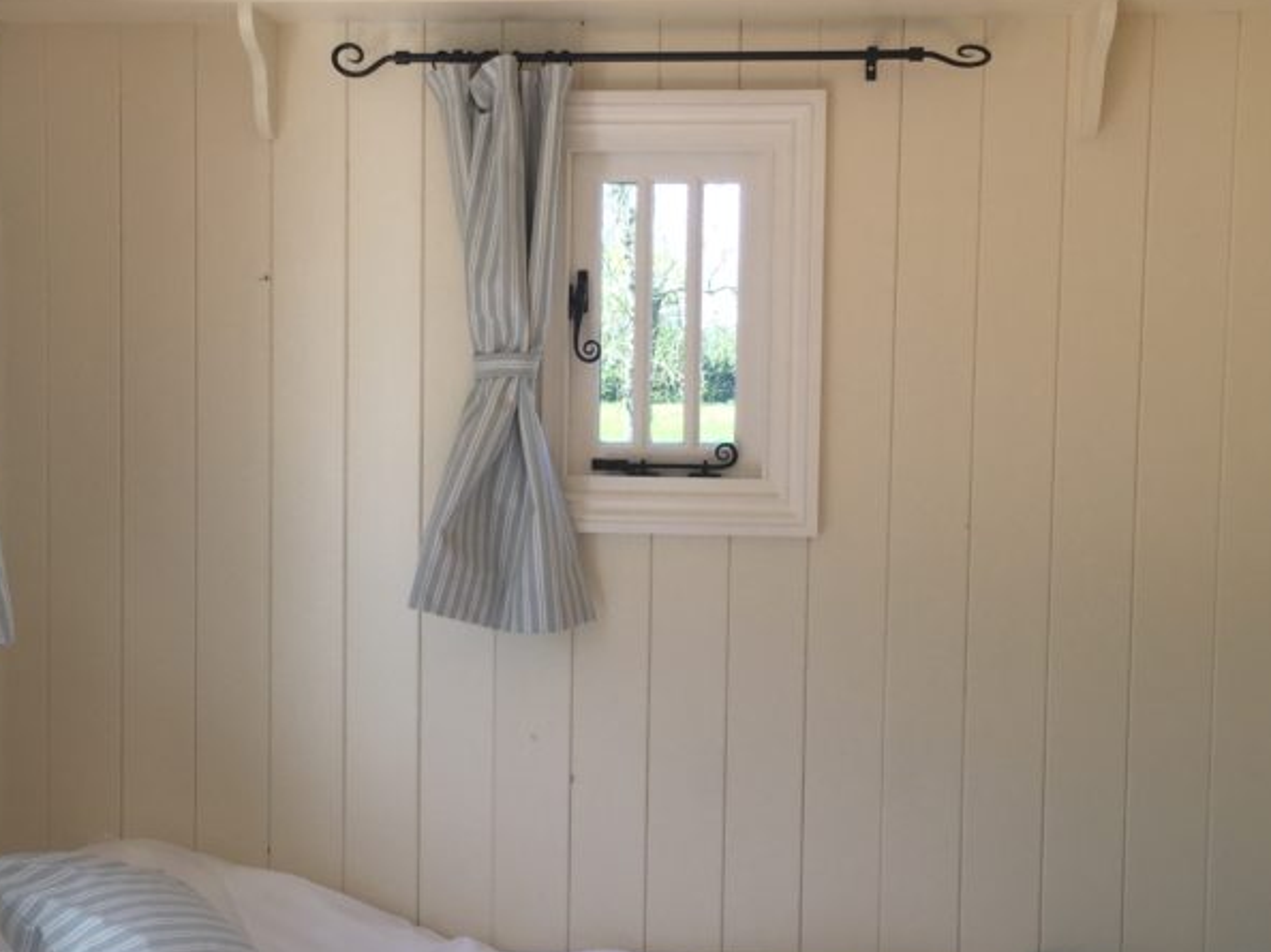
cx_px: 584
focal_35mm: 50
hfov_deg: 38.2
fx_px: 1835
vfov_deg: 29.1
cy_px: 533
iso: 32
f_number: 2.2
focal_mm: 4.15
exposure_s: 1/114
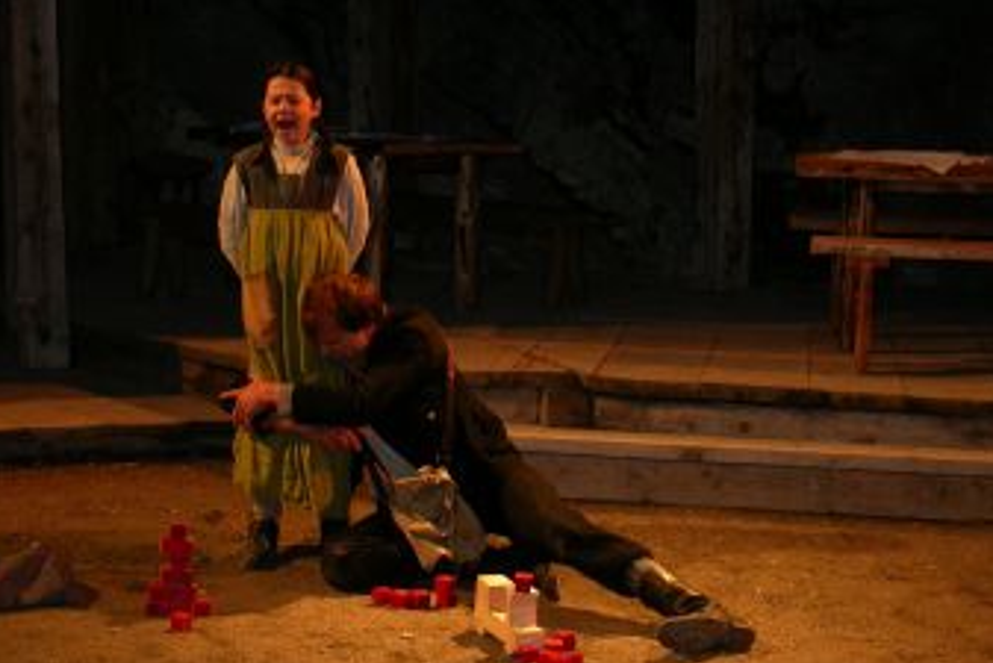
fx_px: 2180
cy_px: 315
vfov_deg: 17.3
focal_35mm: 79
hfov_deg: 25.6
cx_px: 418
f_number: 3.2
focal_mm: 13.3
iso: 200
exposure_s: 1/60.3
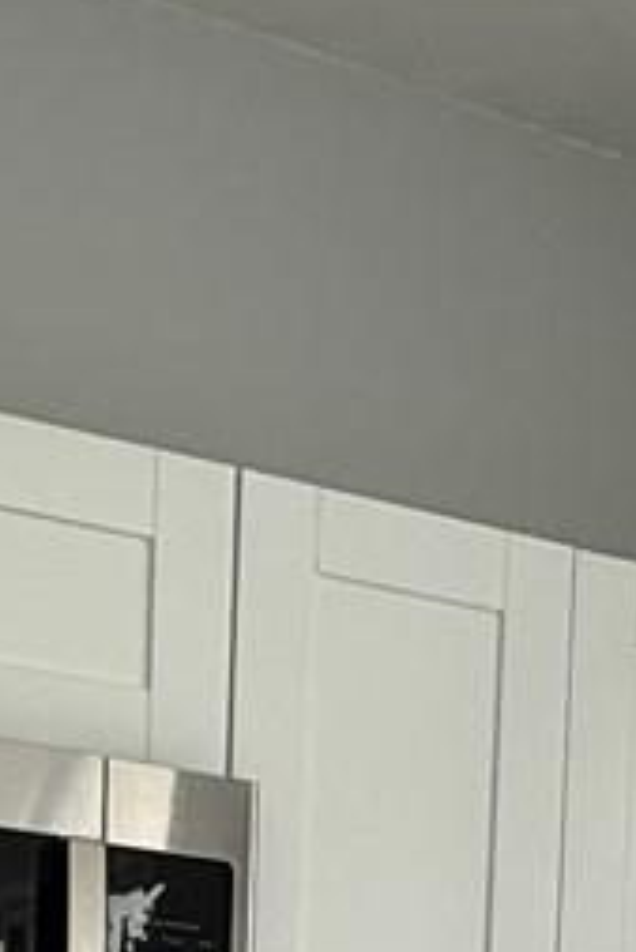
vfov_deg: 18.9
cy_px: 1513
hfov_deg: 14.7
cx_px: 591
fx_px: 2434
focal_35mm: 92
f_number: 2.2
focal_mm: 2.22
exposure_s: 1/99
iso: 64
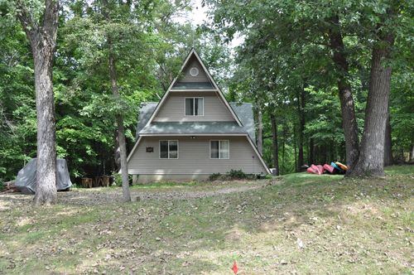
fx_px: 310
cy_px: 138
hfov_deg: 67.4
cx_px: 207
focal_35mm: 27
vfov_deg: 47.8
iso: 400
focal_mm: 18
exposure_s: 1/250
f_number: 6.3
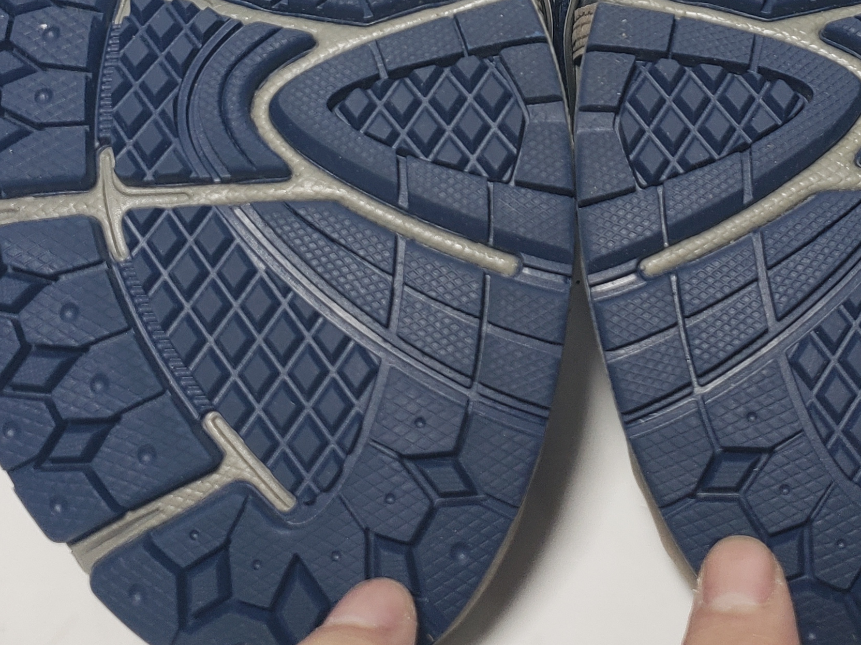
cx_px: 576
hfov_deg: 30.5
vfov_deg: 22.0
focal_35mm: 63
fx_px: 1567
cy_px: -76
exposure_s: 1/295
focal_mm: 4.3
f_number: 1.5
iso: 50
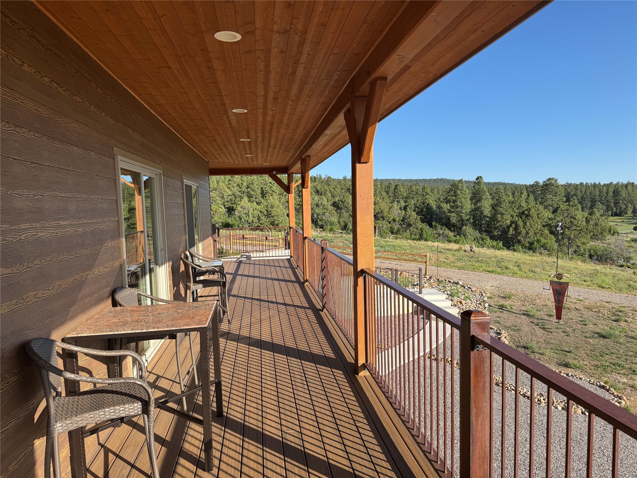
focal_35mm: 24
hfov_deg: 71.6
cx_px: 318
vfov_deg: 56.8
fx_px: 442
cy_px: 239
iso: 80
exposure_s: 1/2833
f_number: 1.78
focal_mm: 6.76
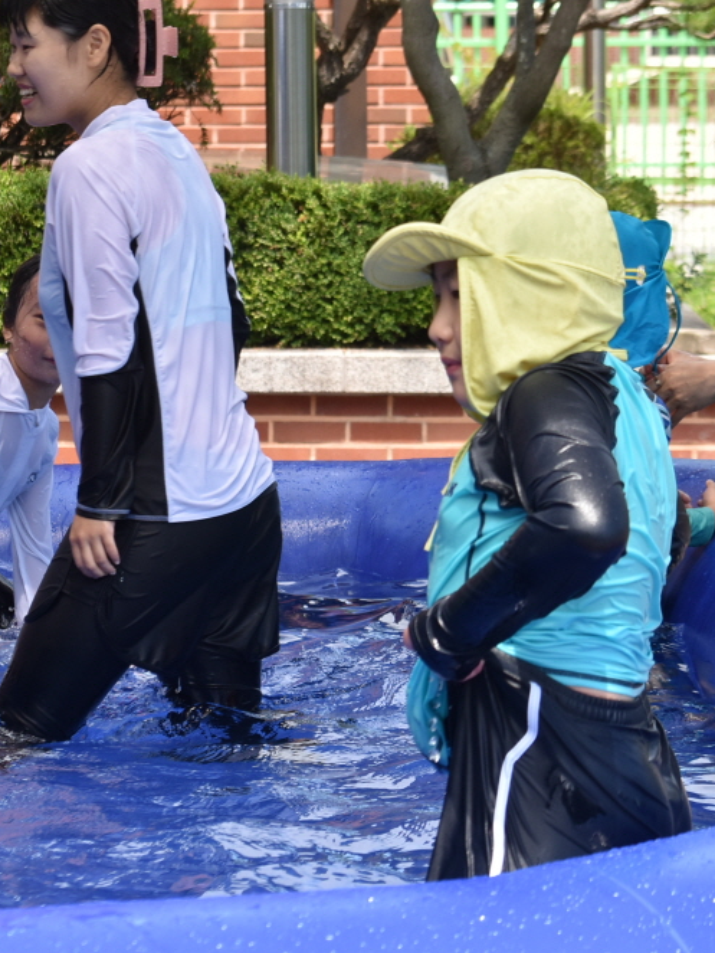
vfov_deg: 11.6
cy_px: 474
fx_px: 4679
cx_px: 375
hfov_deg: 8.7
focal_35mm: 170
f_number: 8
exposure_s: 1/250
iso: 320
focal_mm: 78
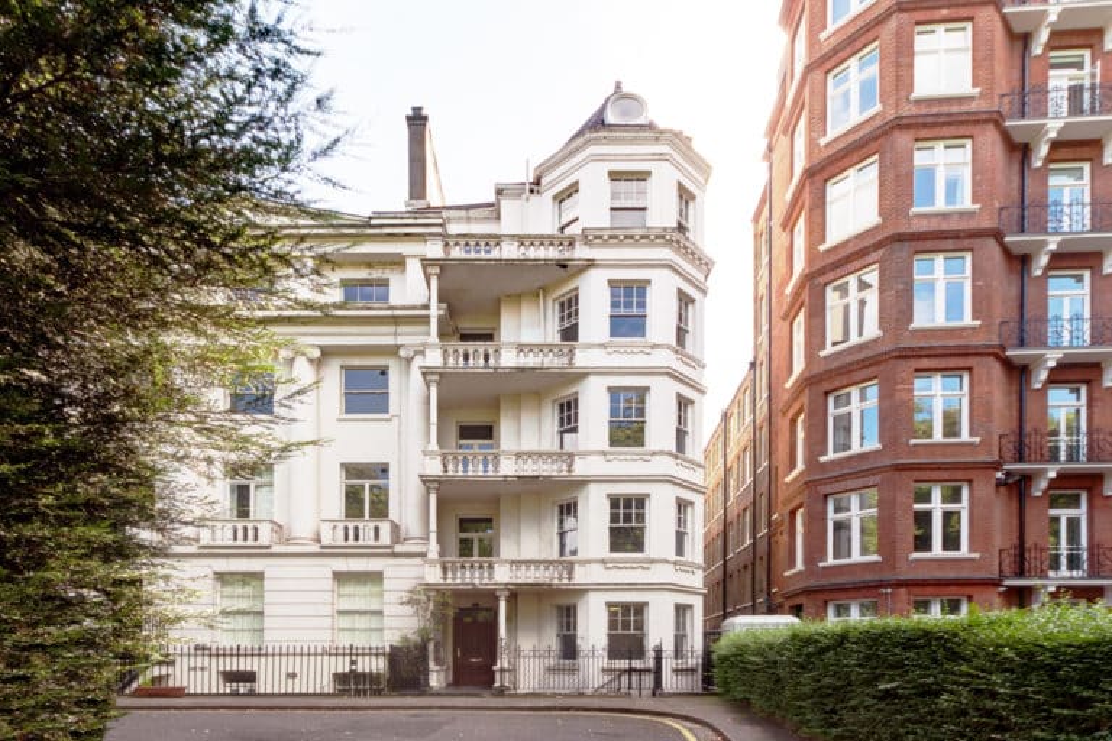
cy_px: 370
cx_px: 556
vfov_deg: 67.4
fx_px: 556
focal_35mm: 18
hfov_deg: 90.0
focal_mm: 12
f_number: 8
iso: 200
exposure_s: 1/320
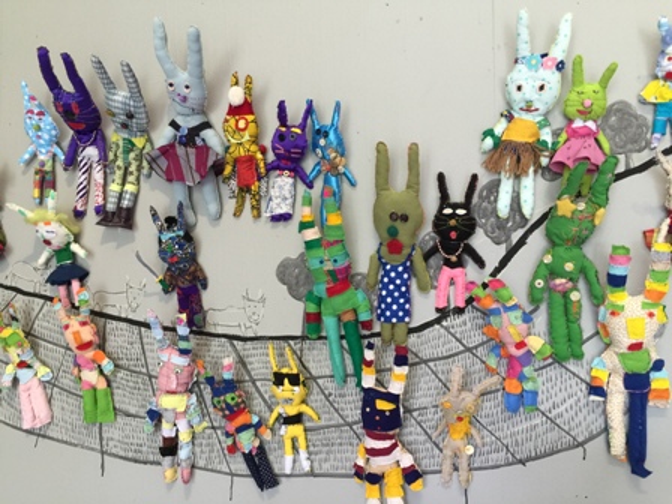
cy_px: 252
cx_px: 336
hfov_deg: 61.7
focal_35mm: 29
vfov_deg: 48.2
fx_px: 563
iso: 64
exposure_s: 1/33
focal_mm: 4.15
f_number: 2.2
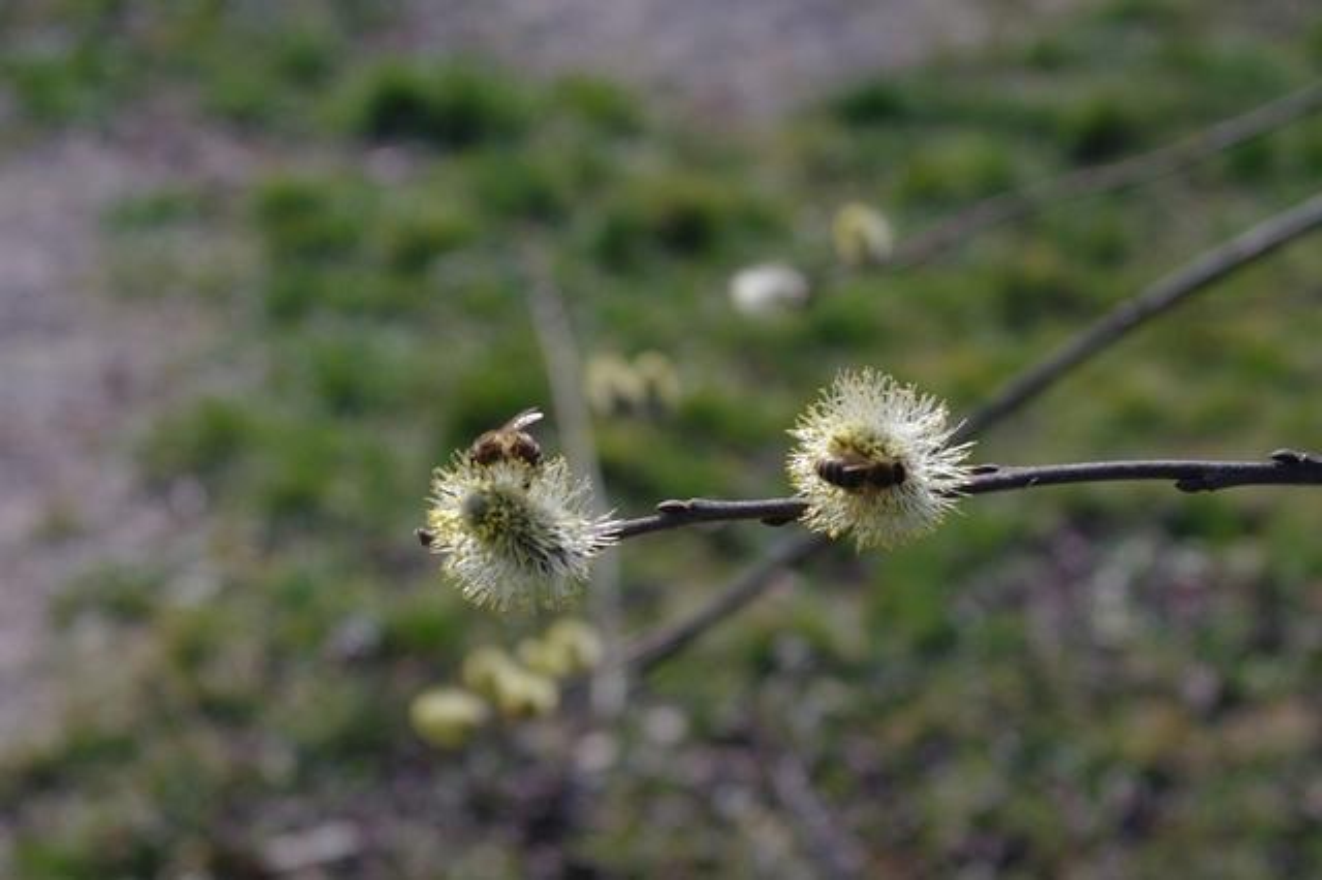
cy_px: 440
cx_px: 661
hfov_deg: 26.3
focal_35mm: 77
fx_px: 2826
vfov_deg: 17.7
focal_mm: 50
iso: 100
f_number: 7.1
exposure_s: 1/250
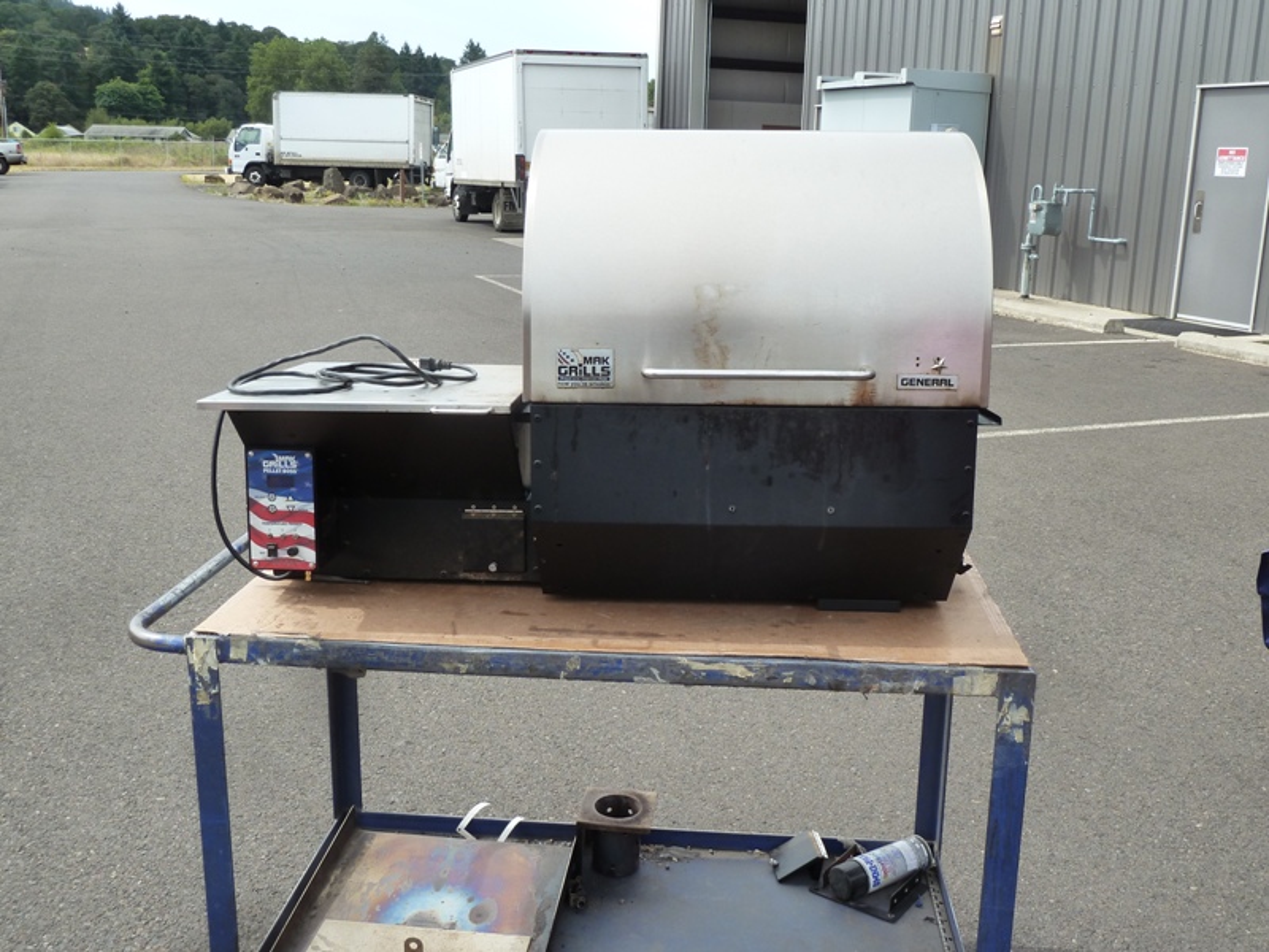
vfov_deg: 40.7
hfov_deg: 52.6
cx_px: 634
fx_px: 1283
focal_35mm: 35
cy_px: 476
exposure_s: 1/320
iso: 125
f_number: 4
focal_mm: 5.7
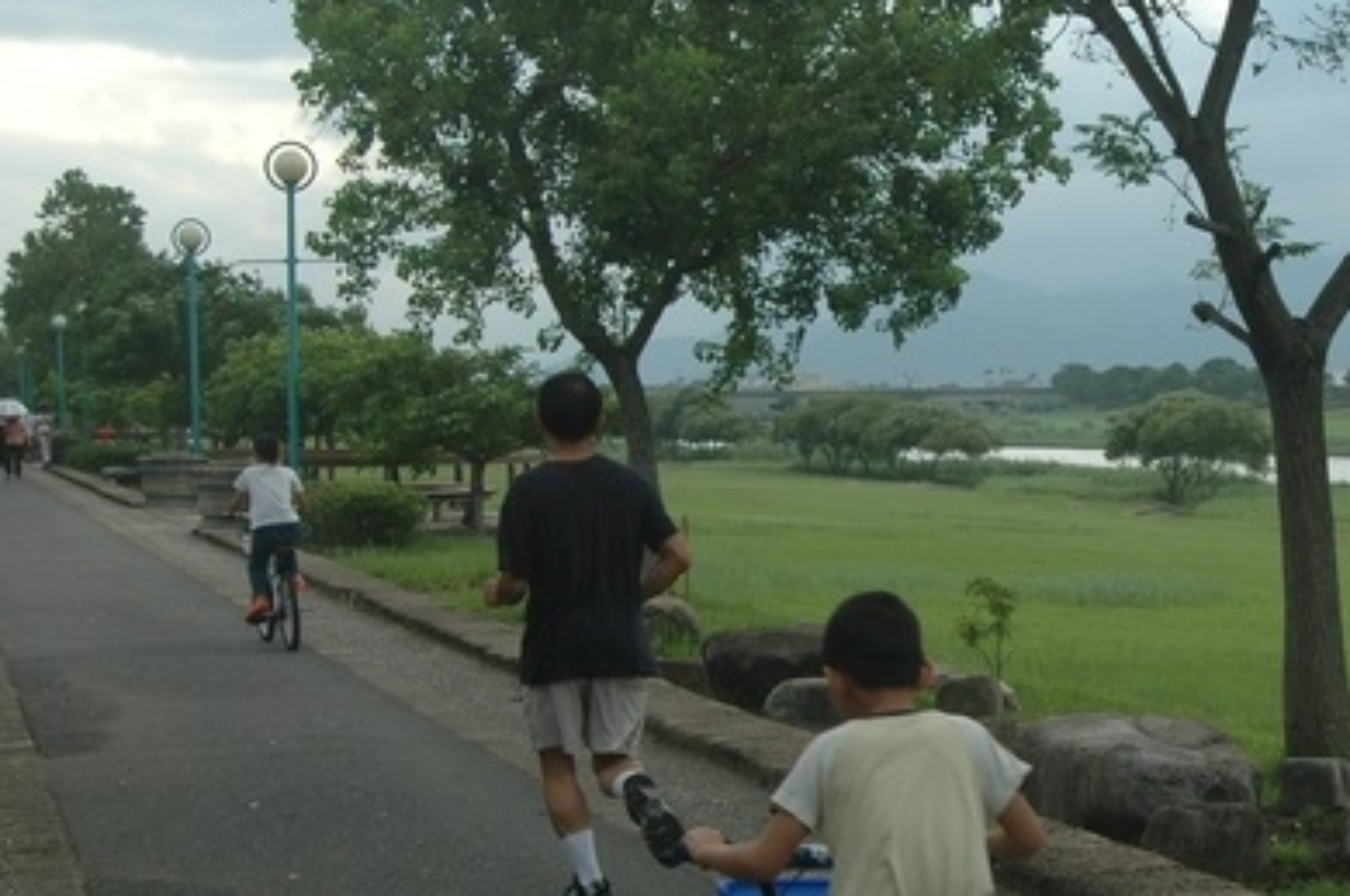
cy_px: 486
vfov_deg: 19.4
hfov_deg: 28.0
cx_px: 1177
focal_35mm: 70
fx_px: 2622
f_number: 8
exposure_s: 1/160
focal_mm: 26
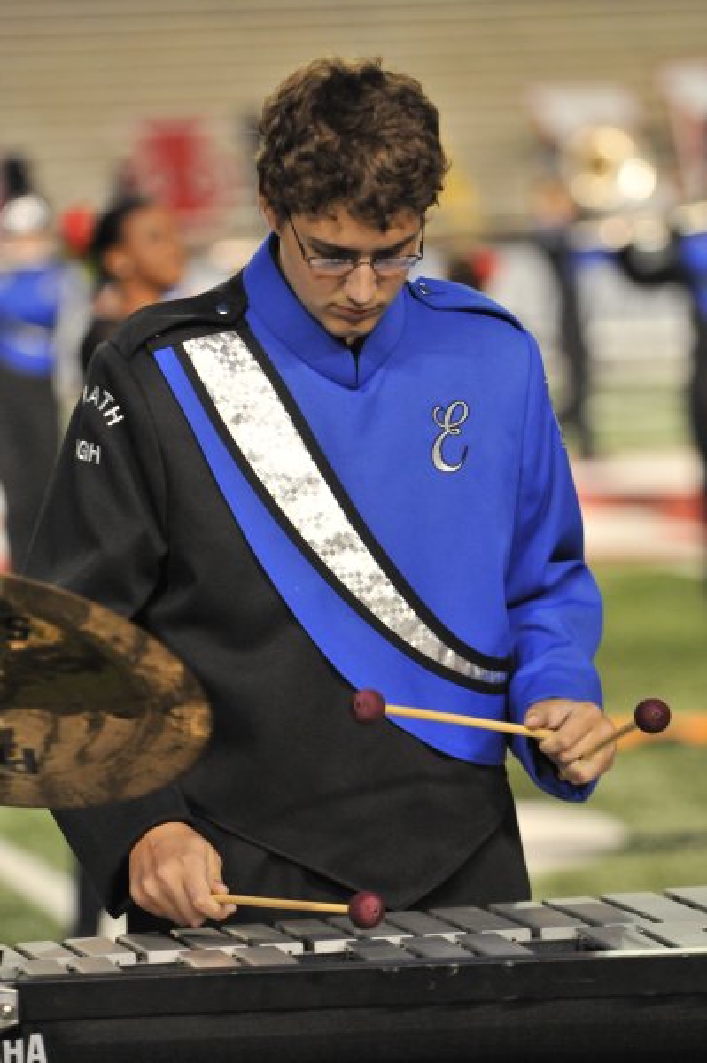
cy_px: 532
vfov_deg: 10.2
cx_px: 354
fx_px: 5975
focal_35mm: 202
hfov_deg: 6.8
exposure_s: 1/400
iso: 1600
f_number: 2.8
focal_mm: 135
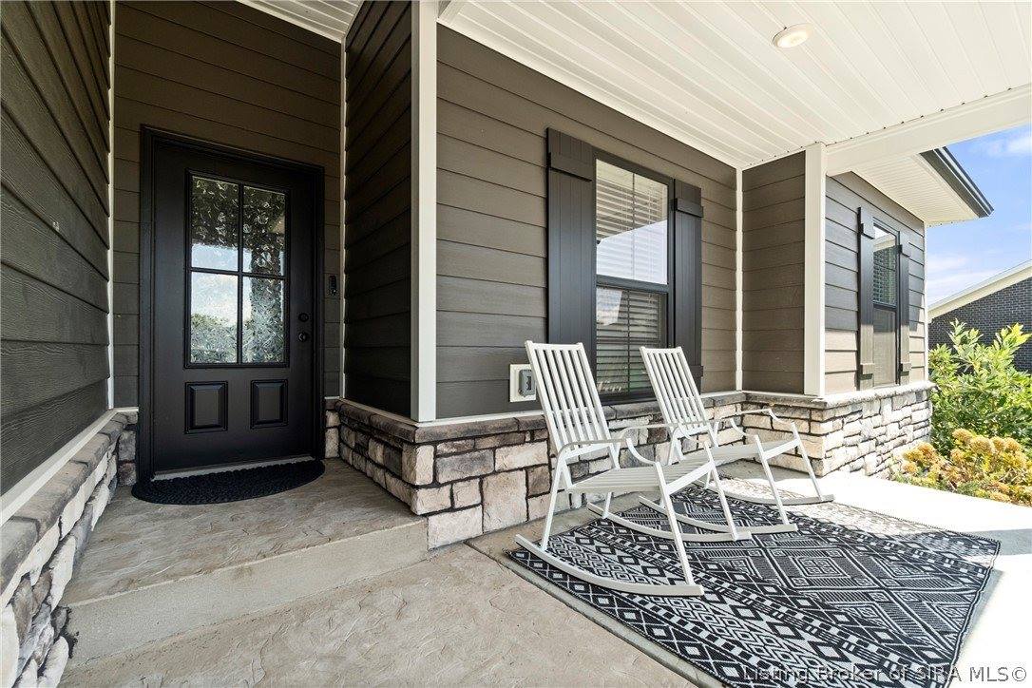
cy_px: 344
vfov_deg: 77.3
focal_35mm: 15
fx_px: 430
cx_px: 516
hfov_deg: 100.4
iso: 400
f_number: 8
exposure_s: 1/100
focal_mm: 10
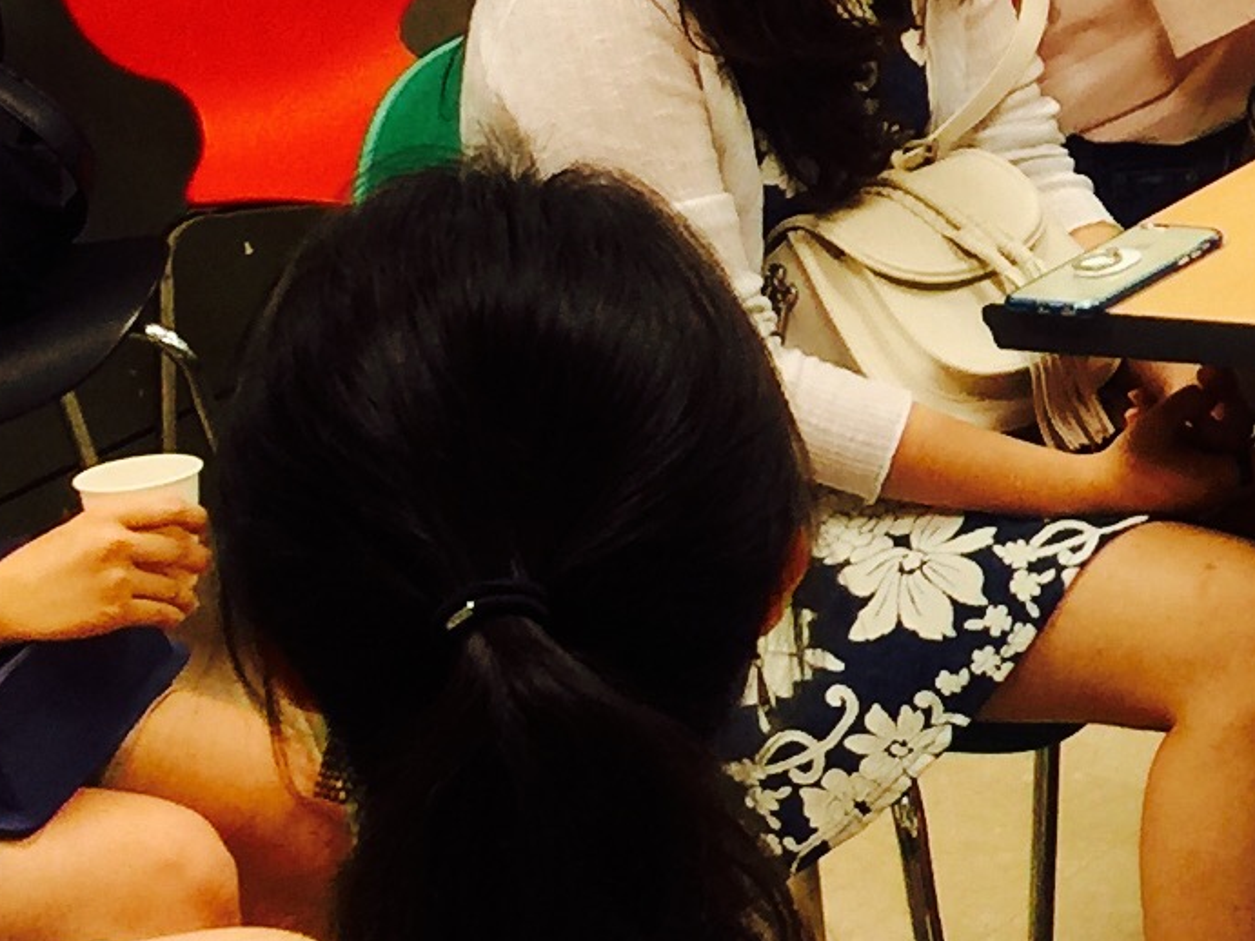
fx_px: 4966
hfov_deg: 13.6
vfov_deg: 10.8
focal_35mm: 137
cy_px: 69
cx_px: 1833
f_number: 2.2
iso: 32
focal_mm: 4.15
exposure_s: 1/40
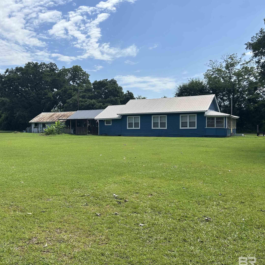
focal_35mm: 34
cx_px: 83
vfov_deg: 48.4
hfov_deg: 47.5
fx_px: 294
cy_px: 137
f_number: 1.5
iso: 50
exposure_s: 1/5076
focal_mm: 5.7
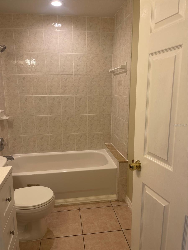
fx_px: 181
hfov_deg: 54.9
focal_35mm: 25
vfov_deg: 69.4
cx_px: 94
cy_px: 125
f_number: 1.6
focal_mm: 5.1
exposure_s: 1/120
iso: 80
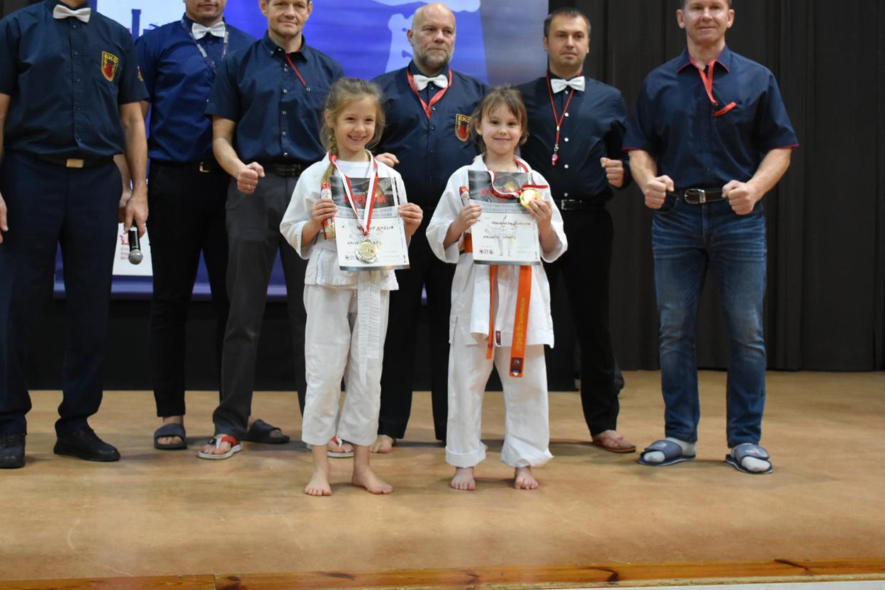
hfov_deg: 39.8
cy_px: 194
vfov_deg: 27.0
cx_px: 435
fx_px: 1222
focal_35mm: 50
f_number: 3.8
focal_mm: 23
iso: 1600
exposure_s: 1/80
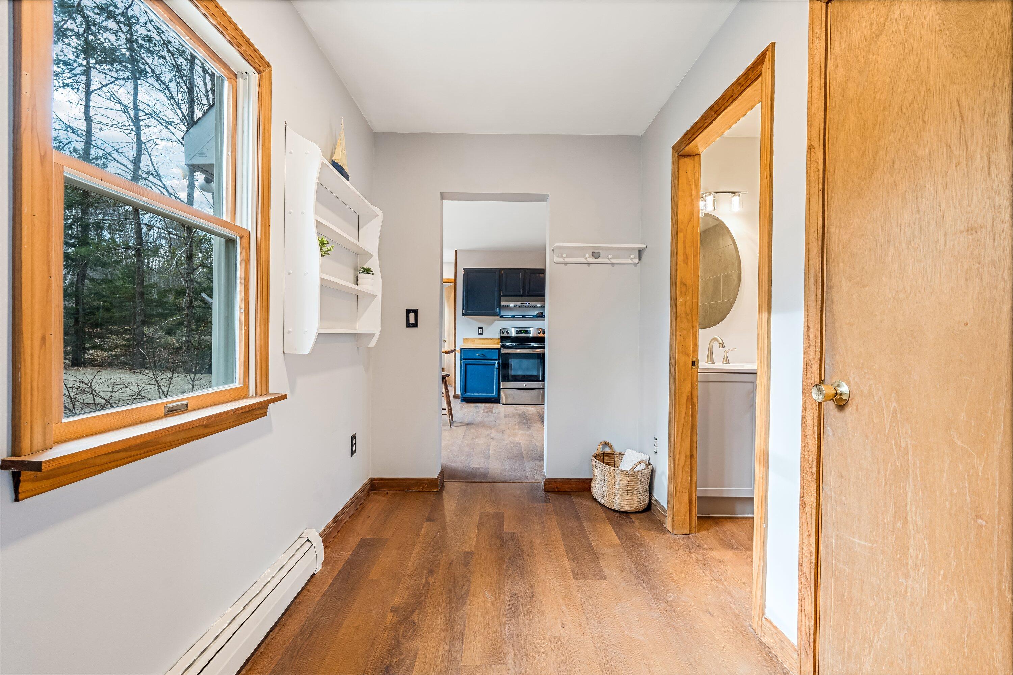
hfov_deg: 96.7
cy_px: 338
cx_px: 506
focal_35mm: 16
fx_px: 450
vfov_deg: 73.7
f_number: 8
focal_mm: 16
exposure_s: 1/8
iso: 320
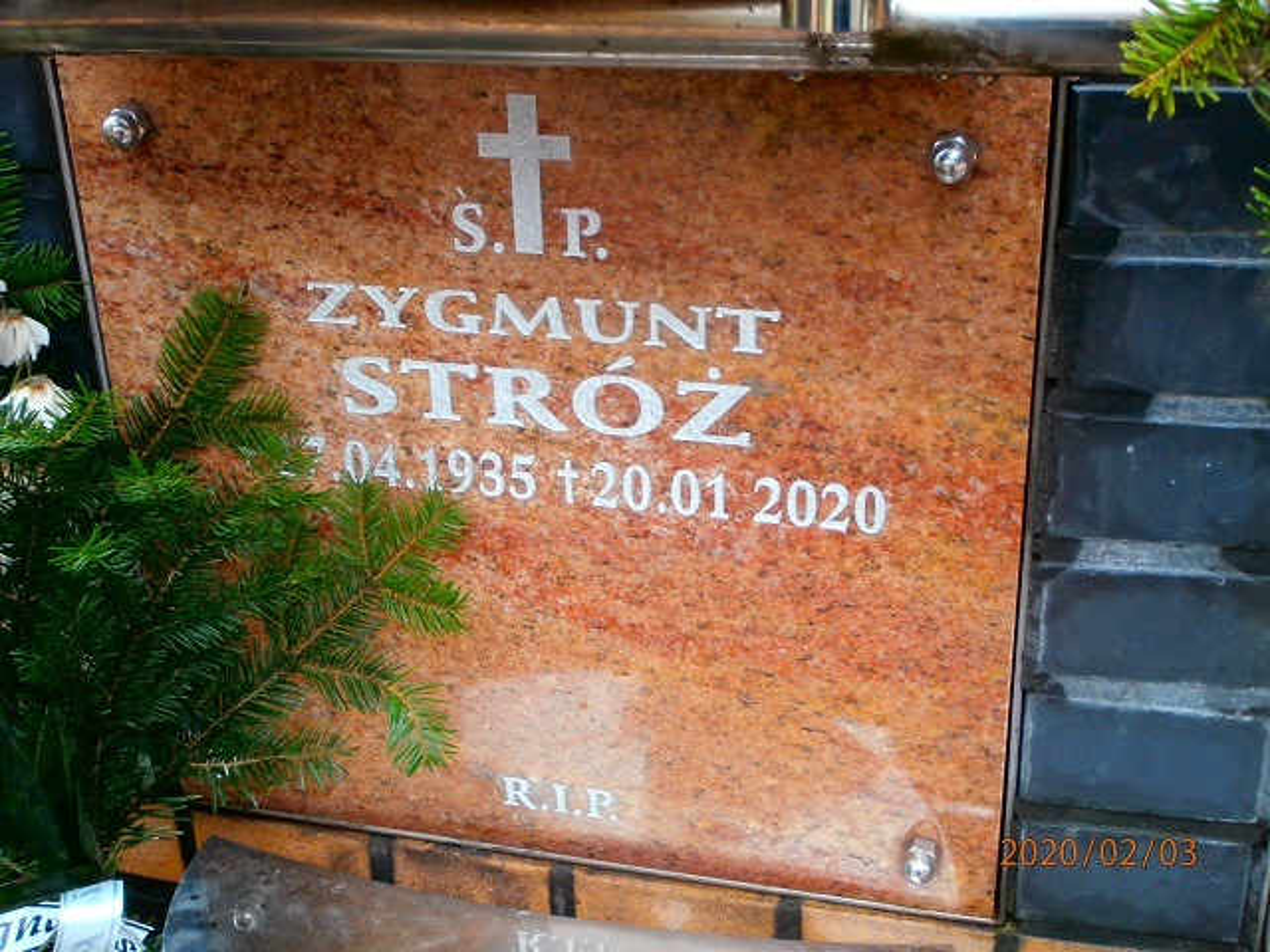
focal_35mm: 47
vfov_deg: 30.9
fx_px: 1724
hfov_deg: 40.4
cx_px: 635
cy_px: 476
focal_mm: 8.29
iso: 200
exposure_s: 1/50
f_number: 4.2
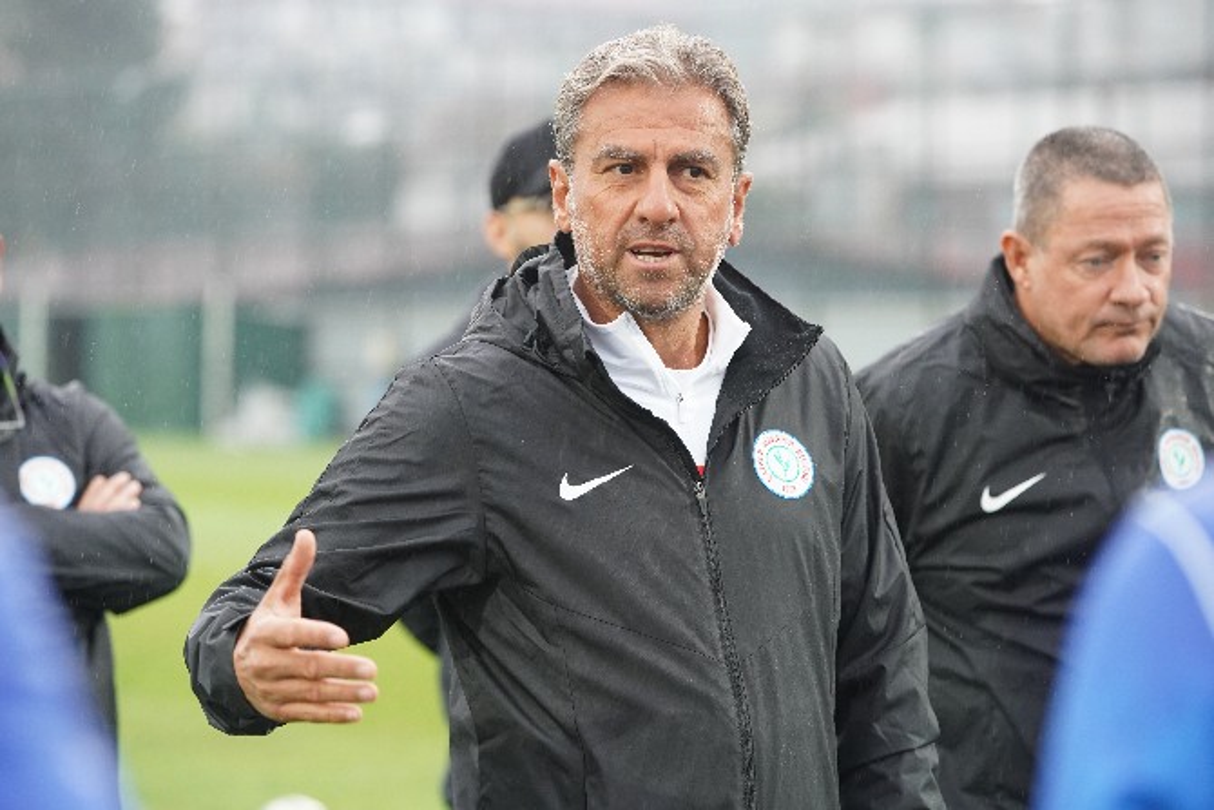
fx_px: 5059
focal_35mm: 150
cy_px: 405
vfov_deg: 9.2
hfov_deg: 13.7
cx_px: 607
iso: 2500
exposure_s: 1/200
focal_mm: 150
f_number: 4.5
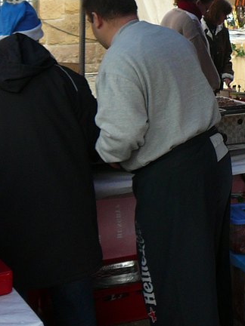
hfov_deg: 17.6
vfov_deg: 23.5
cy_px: 32
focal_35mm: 81
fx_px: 764
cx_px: 271
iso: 80
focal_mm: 5.2
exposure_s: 1/60
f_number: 2.8
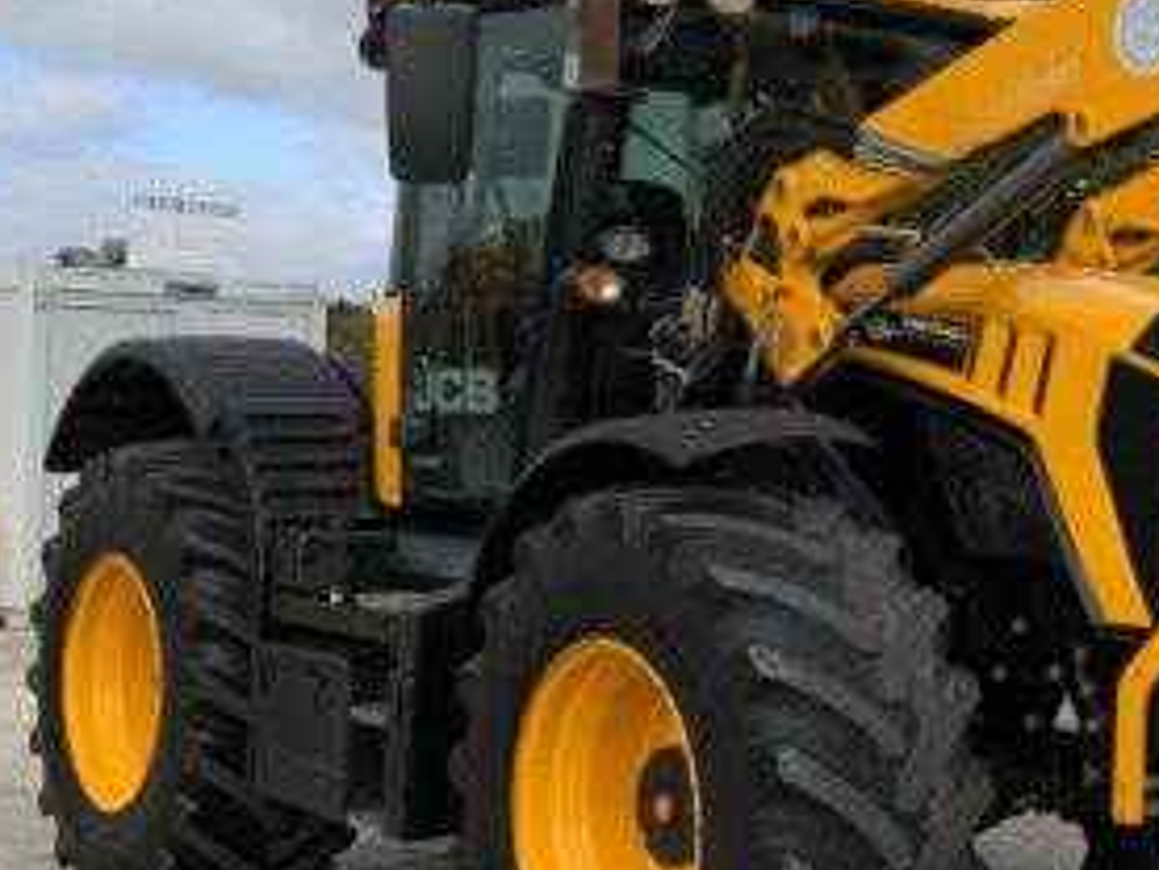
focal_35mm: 67
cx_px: 1285
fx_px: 2244
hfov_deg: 26.6
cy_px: 314
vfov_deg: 21.9
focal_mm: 3
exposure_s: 1/1451
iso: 16
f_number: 1.8
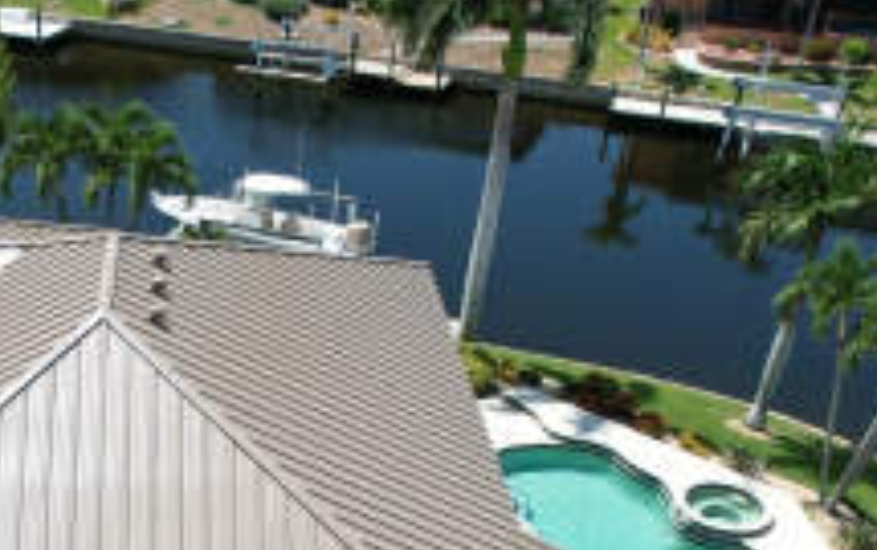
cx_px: 177
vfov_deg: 23.1
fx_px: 1268
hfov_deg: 36.8
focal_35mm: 53
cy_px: 593
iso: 100
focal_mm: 8.38
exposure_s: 1/2000
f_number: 2.8
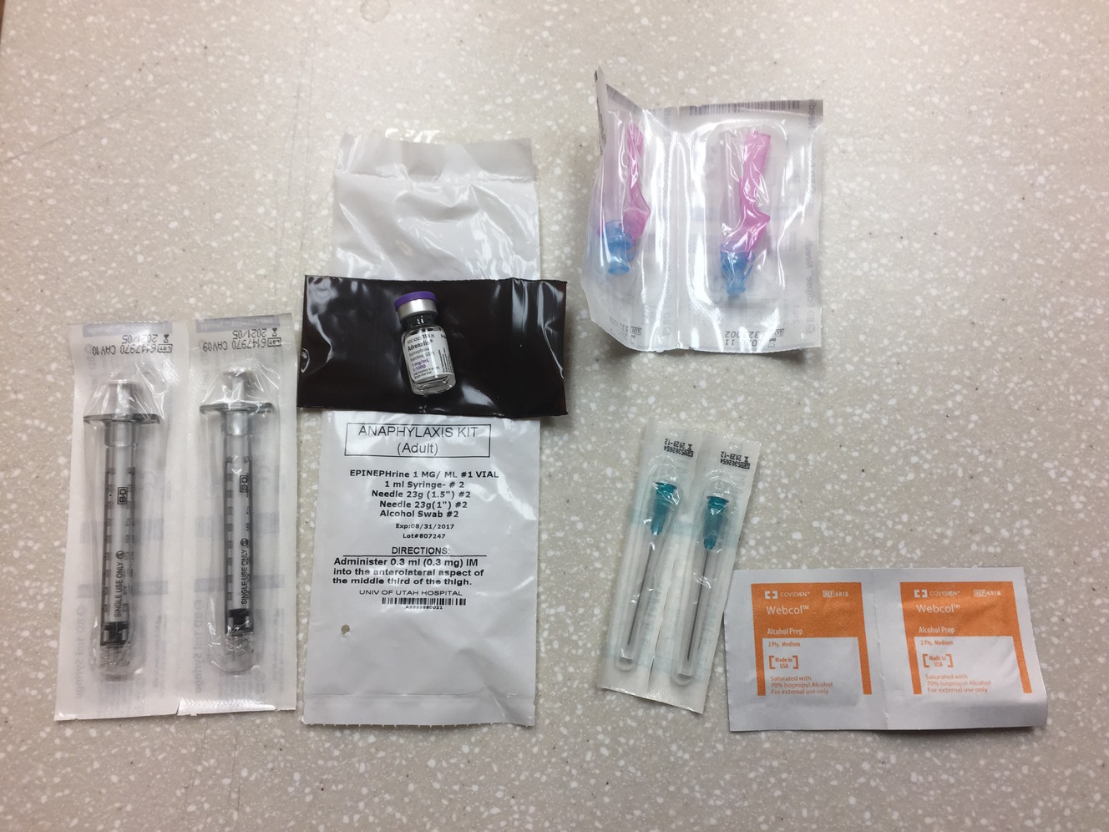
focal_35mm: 29
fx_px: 929
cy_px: 416
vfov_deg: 48.2
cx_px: 554
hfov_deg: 61.7
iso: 40
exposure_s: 1/60
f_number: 2.2
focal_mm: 4.15
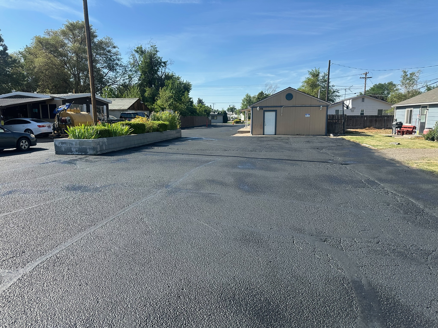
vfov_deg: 56.8
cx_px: 219
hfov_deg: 71.6
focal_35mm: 24
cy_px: 164
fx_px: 304
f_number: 1.78
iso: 80
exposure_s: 1/2525
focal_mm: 6.86
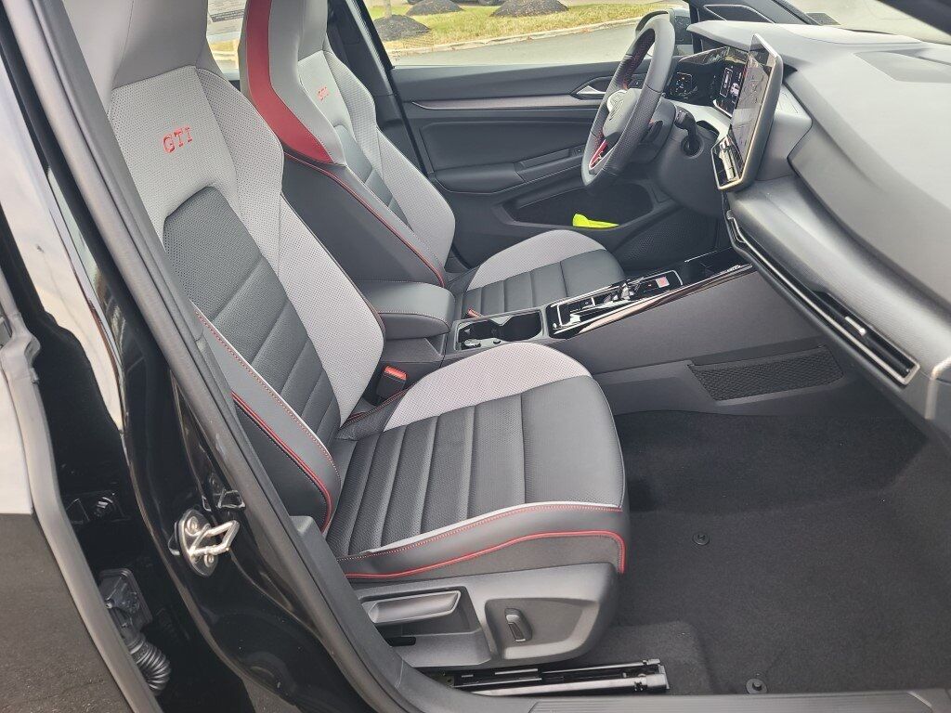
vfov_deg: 54.9
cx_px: 476
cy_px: 356
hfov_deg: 69.4
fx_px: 687
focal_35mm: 25
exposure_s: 1/60
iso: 100
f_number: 1.8
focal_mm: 7
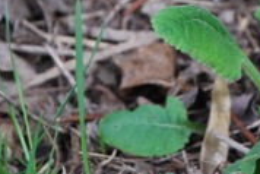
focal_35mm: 730
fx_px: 5275
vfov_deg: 1.9
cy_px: -86
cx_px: 299
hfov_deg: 2.8
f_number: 5.6
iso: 450
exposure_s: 1/125
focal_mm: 135
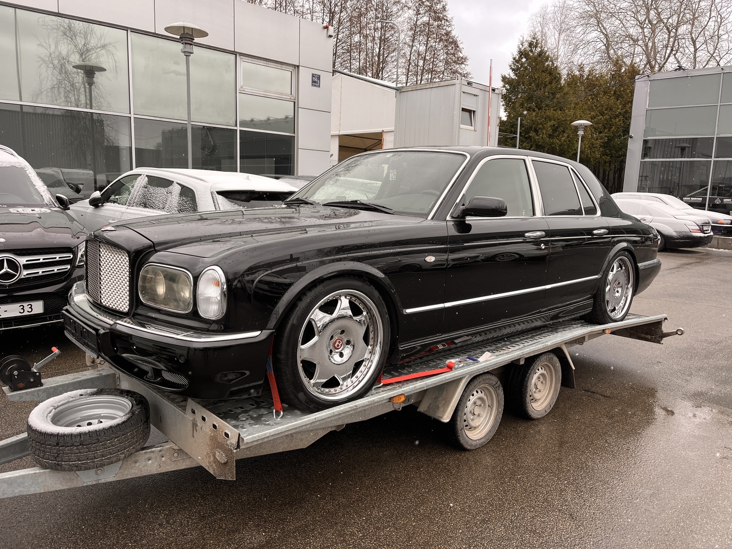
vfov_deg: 53.1
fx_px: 550
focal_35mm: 26
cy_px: 274
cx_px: 366
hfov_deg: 67.3
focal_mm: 5.1
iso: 50
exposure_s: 1/375
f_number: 1.6
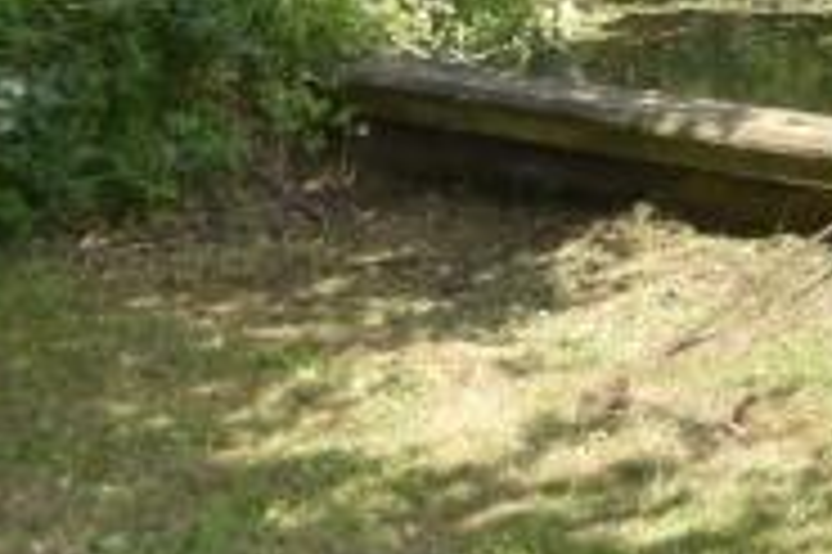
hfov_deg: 16.2
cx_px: 1826
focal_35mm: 83
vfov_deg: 14.4
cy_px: -457
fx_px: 1916
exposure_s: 1/250
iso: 280
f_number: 8
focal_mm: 10
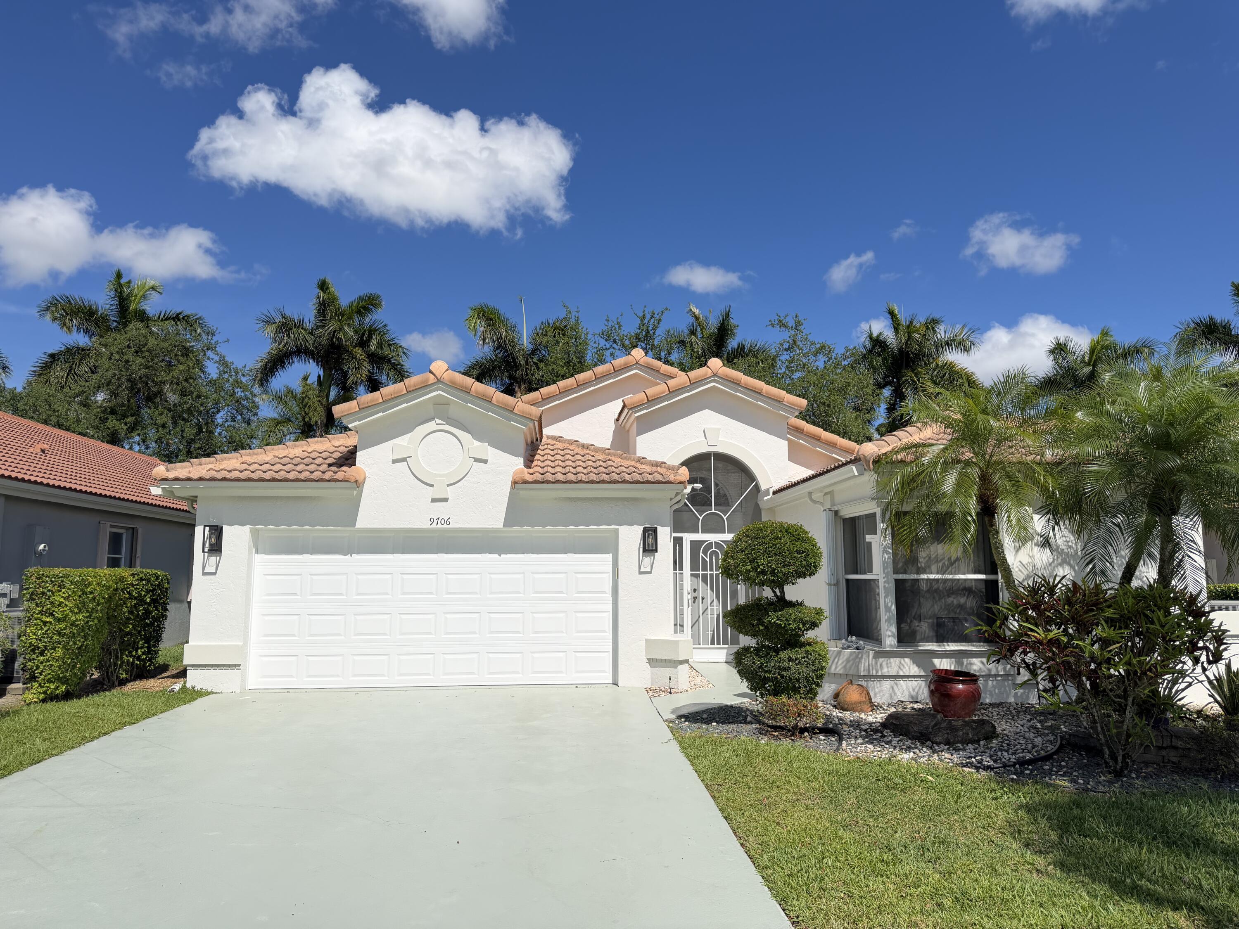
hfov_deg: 71.6
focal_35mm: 24
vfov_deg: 56.8
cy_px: 464
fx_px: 859
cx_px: 620
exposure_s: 1/3759
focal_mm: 6.76
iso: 100
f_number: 1.78
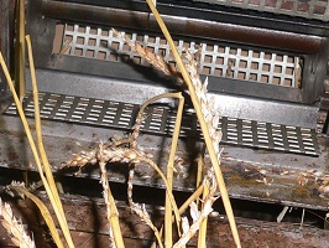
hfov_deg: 19.4
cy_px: 254
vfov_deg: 14.4
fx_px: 961
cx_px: 187
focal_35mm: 101
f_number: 2.8
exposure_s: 1/60
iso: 100
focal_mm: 5.8
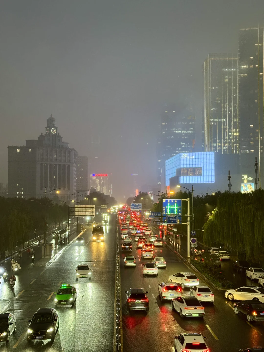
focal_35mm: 48
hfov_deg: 30.3
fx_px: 488
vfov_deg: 39.7
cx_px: 132
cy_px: 176
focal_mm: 6.76
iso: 250
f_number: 1.78
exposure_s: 1/50
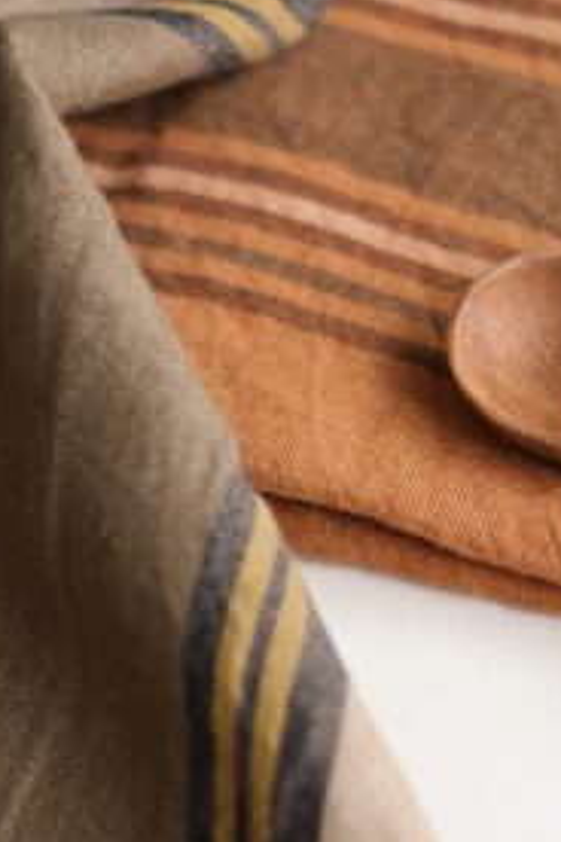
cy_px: 885
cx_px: 338
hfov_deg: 7.9
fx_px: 4044
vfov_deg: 11.7
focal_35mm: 173
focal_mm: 35
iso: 250
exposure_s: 1/52
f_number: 2.8
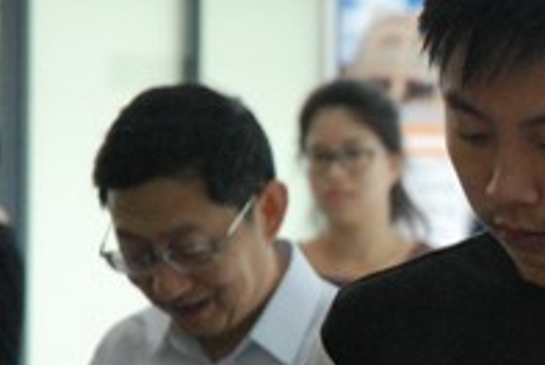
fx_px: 4291
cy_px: 379
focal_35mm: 283
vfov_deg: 4.9
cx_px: 786
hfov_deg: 7.2
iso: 1600
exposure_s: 1/50
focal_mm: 62
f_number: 4.5
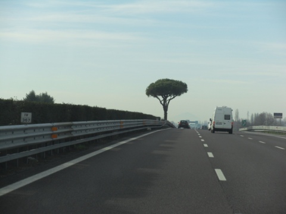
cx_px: 143
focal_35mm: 119
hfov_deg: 16.6
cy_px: 107
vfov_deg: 12.5
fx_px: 983
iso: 80
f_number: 5
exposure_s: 1/350
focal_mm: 21.7
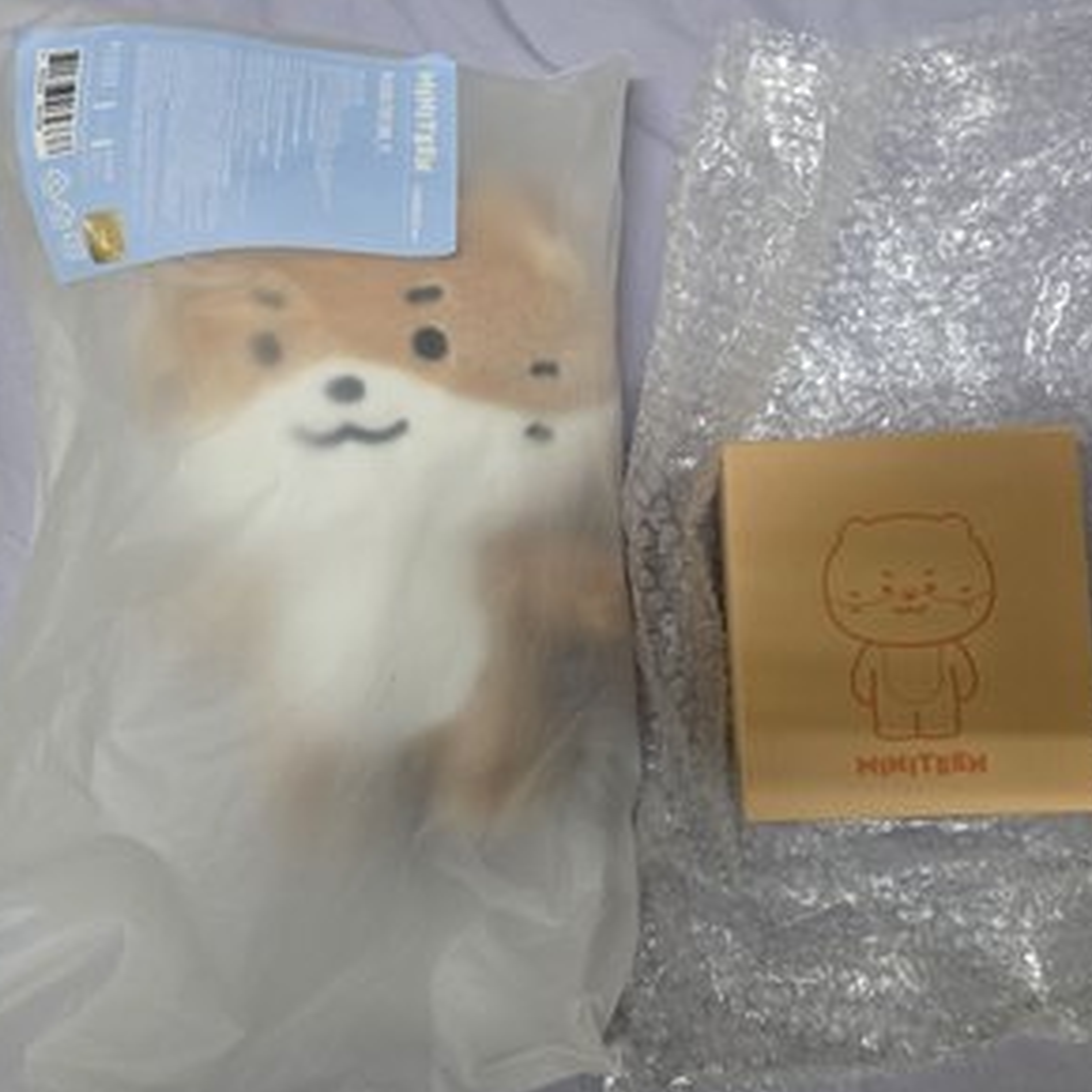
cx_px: 606
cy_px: 550
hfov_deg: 57.2
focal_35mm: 28
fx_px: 999
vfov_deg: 57.3
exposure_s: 1/120
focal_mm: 6.3
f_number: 1.7
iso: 400
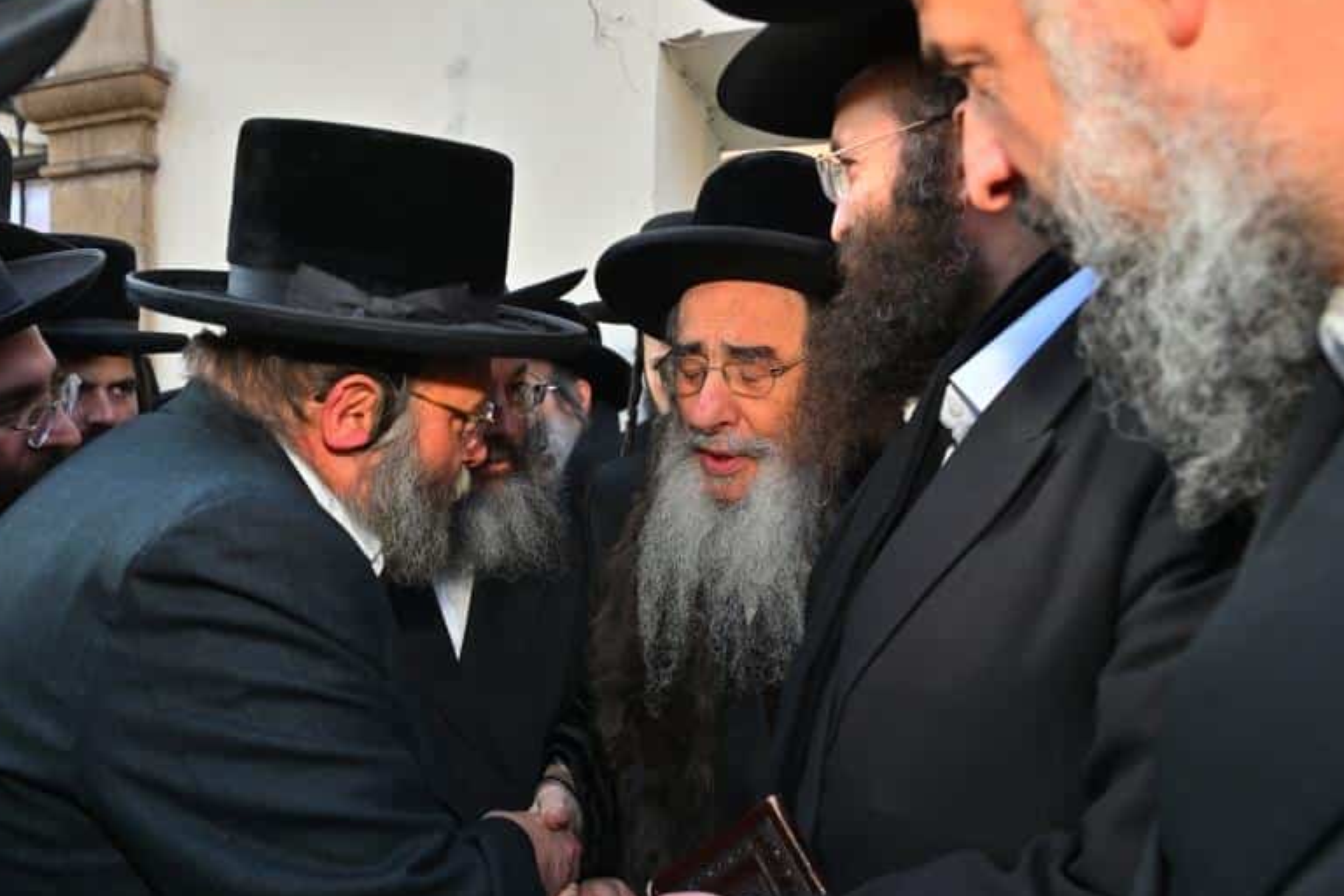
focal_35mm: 32
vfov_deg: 40.9
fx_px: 1195
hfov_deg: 58.2
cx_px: 532
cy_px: 550
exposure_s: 1/200
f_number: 5
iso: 125
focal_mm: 24
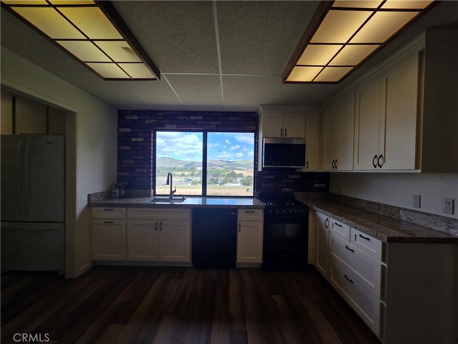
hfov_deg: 106.2
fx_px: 172
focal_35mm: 13
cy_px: 172
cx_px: 229
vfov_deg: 89.9
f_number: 2.2
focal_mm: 2.2
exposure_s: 1/451
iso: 50
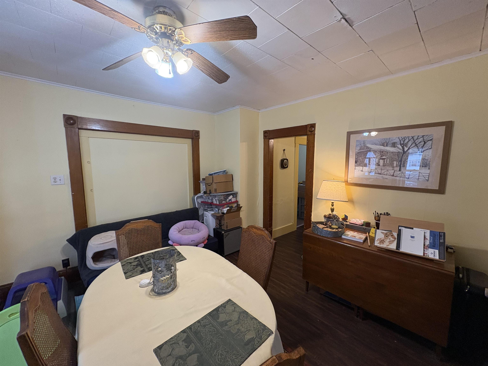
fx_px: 197
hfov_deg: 102.1
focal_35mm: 14
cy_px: 183
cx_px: 244
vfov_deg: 85.7
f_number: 2.2
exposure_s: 1/60
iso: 320
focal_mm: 2.22
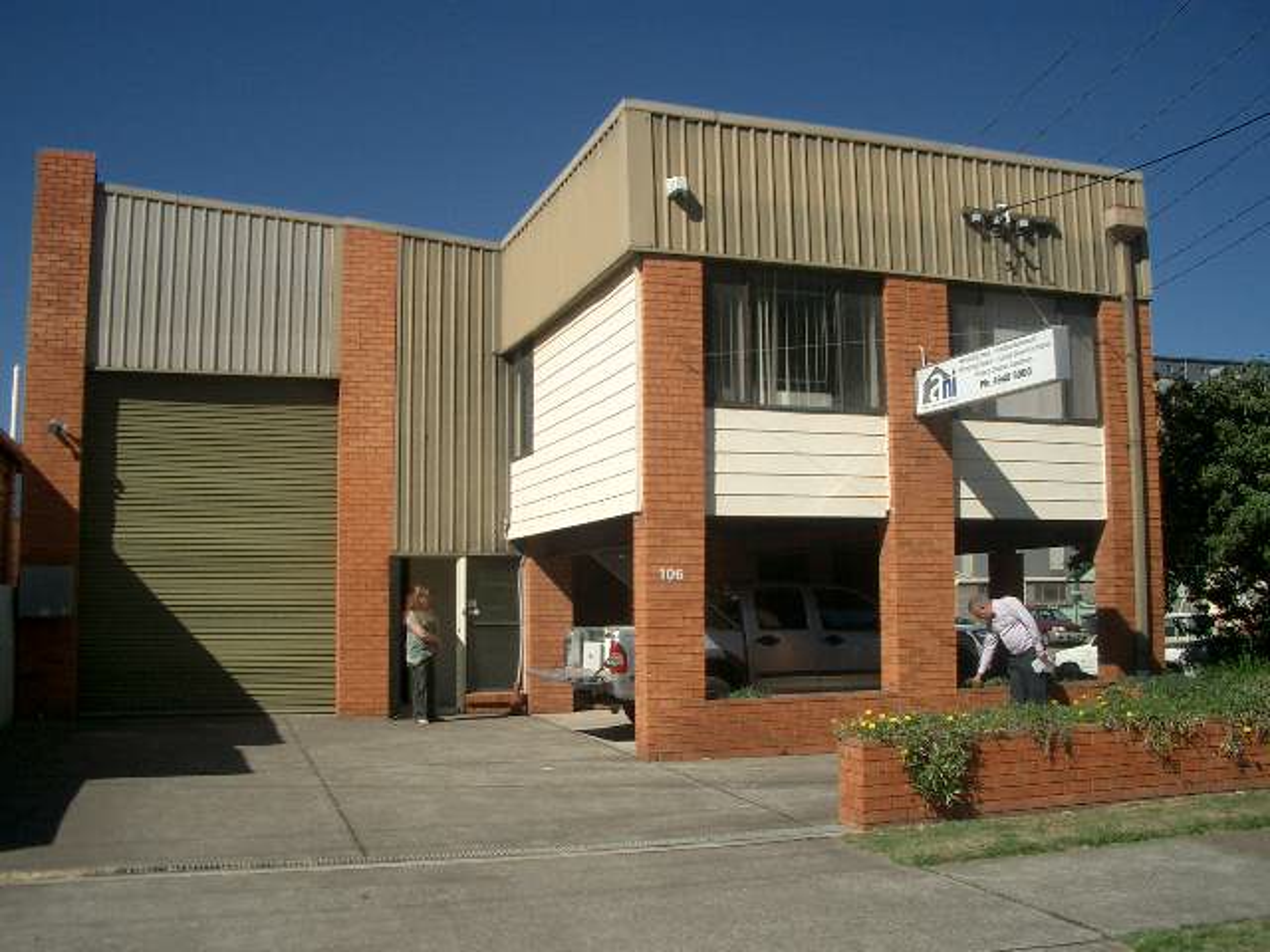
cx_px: 635
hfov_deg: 52.6
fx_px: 1284
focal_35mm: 35
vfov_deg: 40.7
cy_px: 476
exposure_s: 1/800
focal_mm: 5.8
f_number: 4.3
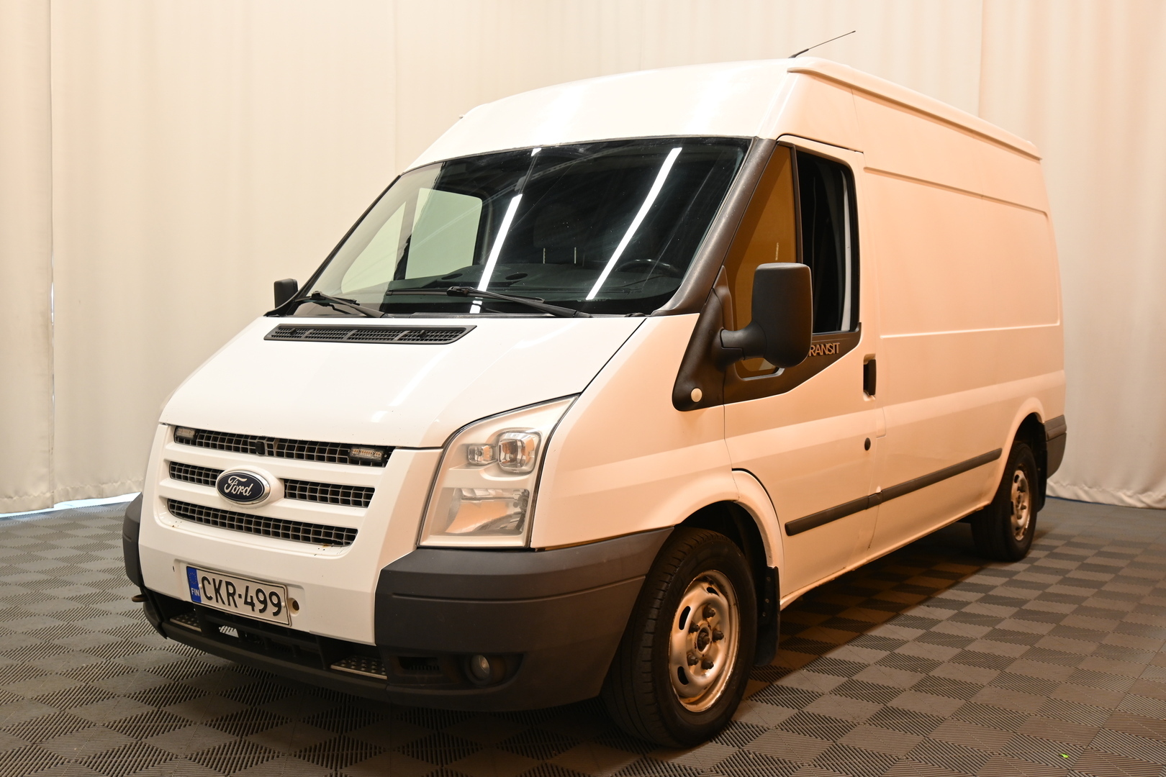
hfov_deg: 56.1
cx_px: 583
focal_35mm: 34
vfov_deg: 39.1
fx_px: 1093
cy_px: 388
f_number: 4
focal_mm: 22.5
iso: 450
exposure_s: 1/40
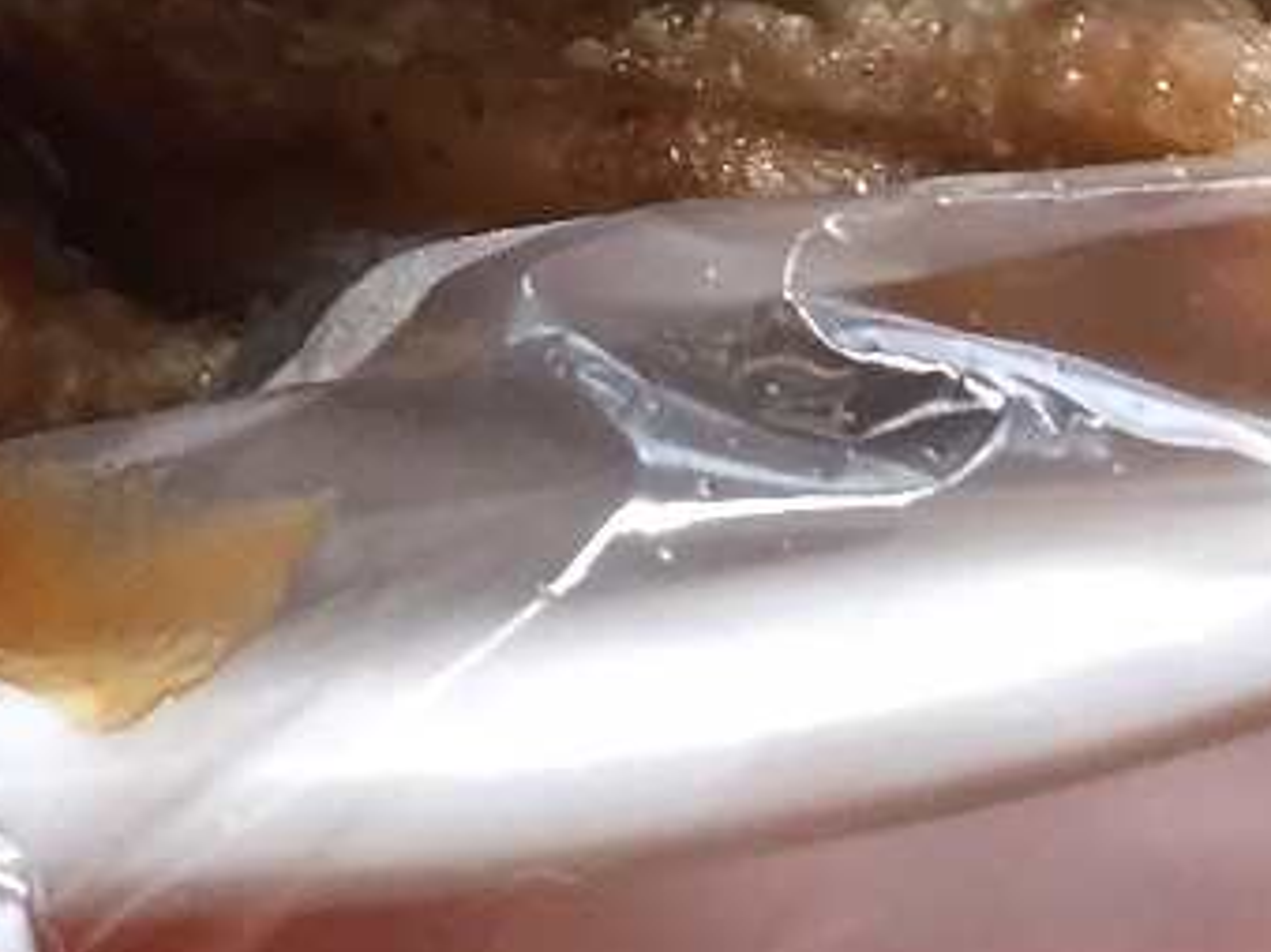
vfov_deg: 9.7
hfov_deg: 14.0
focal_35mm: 137
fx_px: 5028
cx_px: -206
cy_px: -1211
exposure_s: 1/33
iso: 160
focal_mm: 4.15
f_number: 2.2
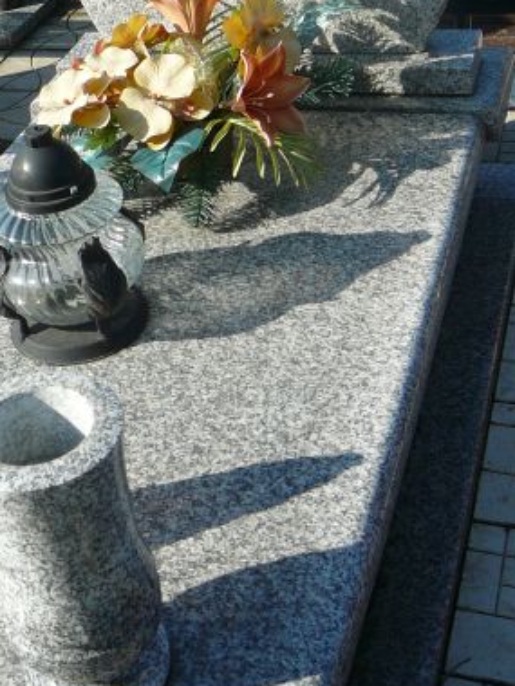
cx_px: 141
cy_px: 242
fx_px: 1170
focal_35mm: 59
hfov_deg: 24.6
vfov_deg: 32.5
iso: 80
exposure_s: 1/800
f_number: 2.8
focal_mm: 5.2
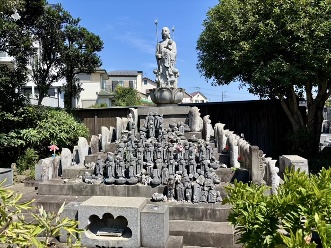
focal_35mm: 26
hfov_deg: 67.3
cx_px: 166
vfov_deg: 53.1
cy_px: 124
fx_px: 249
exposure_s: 1/2513
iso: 50
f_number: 1.6
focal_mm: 5.96
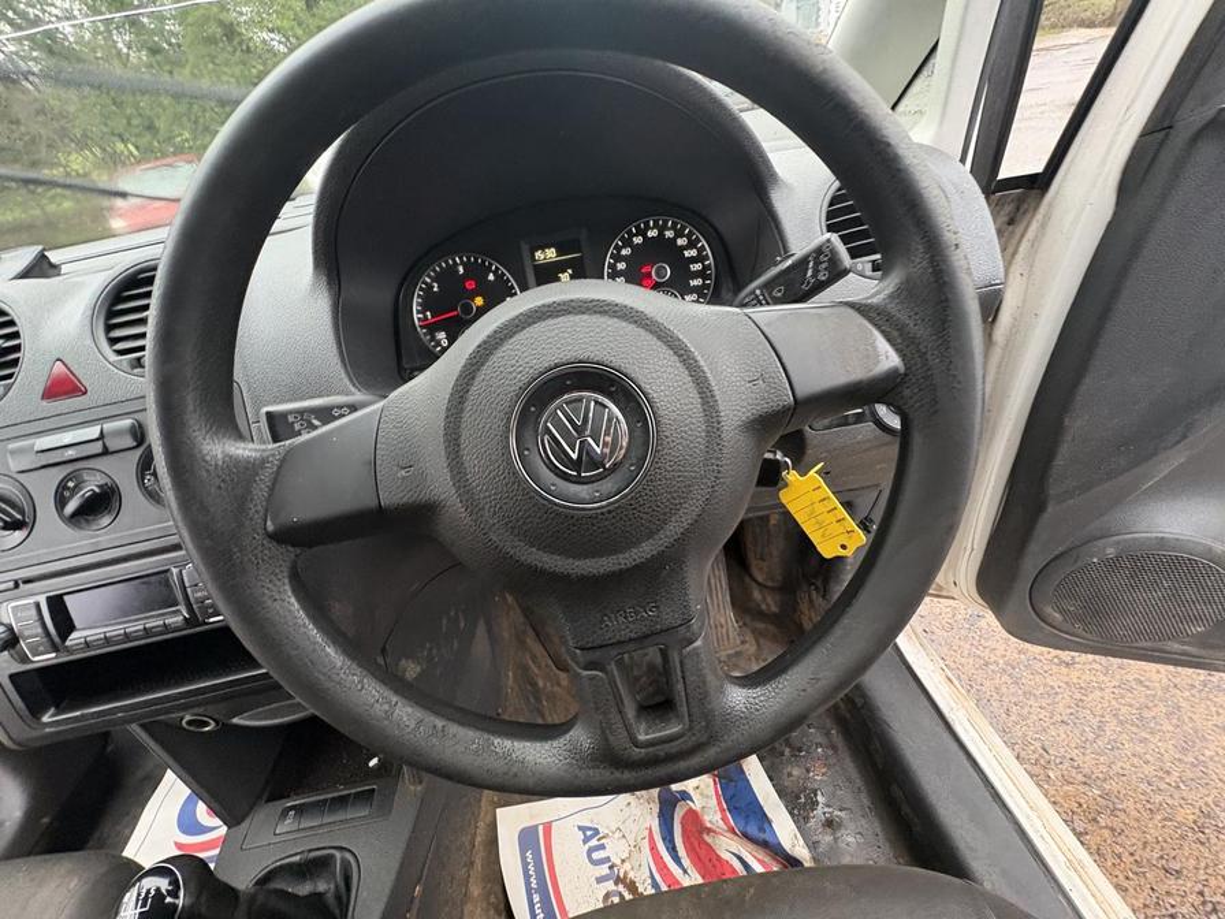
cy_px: 460
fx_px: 495
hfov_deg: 102.1
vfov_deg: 85.7
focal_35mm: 14
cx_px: 612
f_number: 2.2
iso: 400
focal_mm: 2.22
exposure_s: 1/60
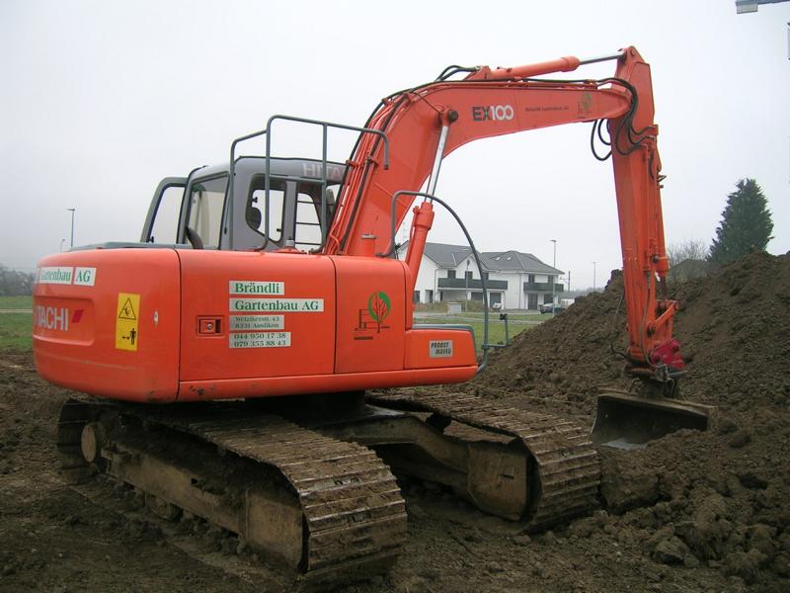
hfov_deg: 52.6
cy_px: 296
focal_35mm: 35
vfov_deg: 40.7
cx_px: 395
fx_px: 799
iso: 50
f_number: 2.8
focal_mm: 5.4
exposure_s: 1/204
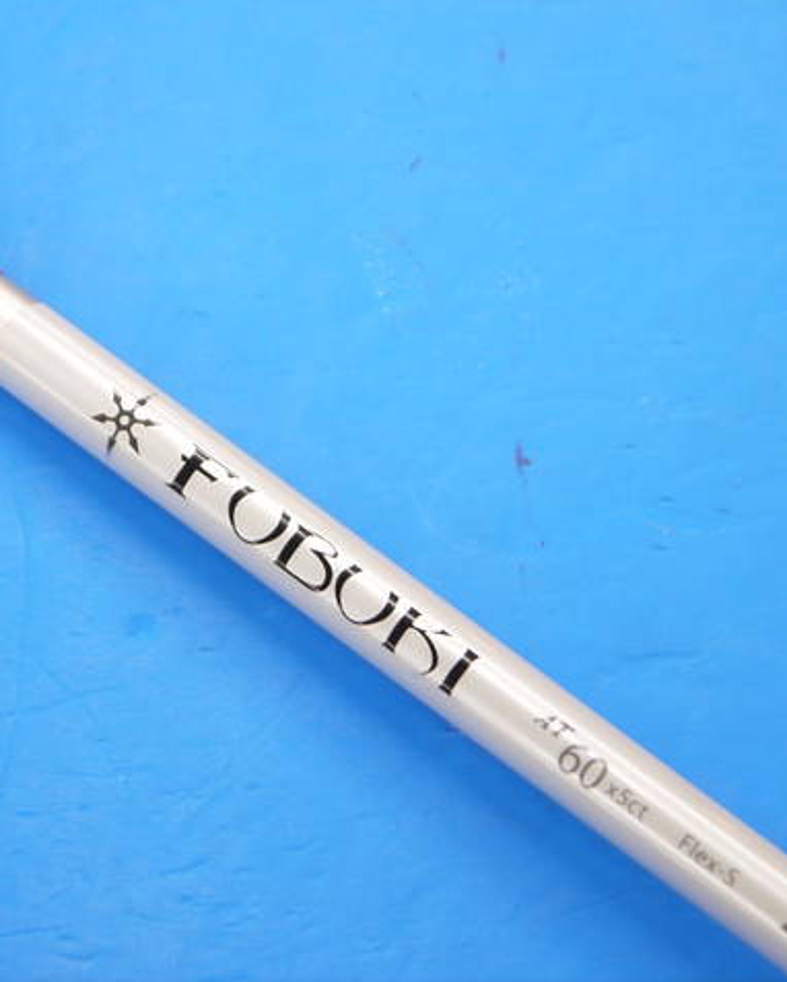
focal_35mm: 110
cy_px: 492
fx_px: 3201
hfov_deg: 14.0
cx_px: 280
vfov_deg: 17.5
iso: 500
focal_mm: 42
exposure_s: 1/80
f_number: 5.6
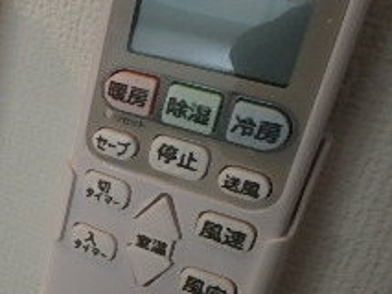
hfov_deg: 24.6
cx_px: -179
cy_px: 164
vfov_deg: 23.3
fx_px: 714
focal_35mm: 63
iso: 200
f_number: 3.5
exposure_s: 1/50
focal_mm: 3.7
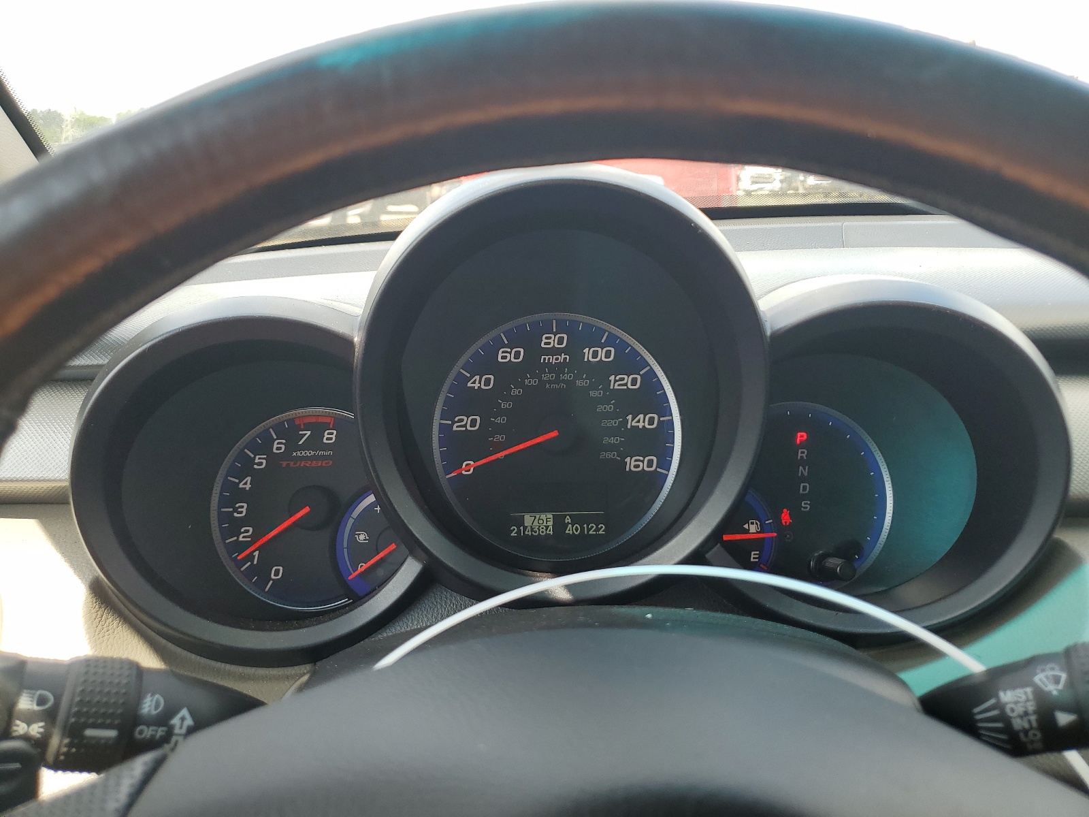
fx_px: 818
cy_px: 408
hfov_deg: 67.3
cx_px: 544
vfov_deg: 53.1
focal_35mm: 26
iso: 50
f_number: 1.5
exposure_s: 1/312
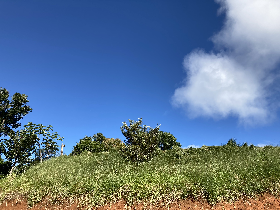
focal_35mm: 28
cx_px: 140
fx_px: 226
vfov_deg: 49.7
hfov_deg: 63.4
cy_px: 105
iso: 20
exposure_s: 1/1656
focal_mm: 3.99
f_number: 1.8
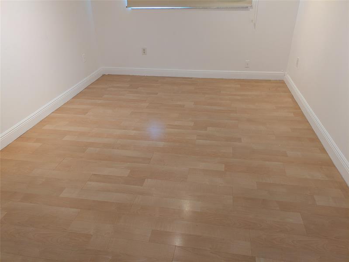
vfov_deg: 54.9
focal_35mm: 25
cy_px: 131
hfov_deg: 69.4
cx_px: 174
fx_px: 252
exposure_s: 1/40
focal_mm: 5.43
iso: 217
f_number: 1.89
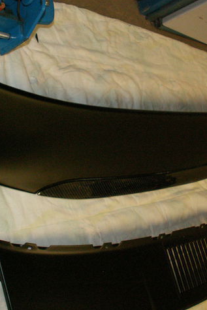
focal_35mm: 49
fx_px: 422
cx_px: 131
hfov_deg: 27.4
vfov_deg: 40.3
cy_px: 156
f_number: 2.8
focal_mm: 5.86
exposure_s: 1/40
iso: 160
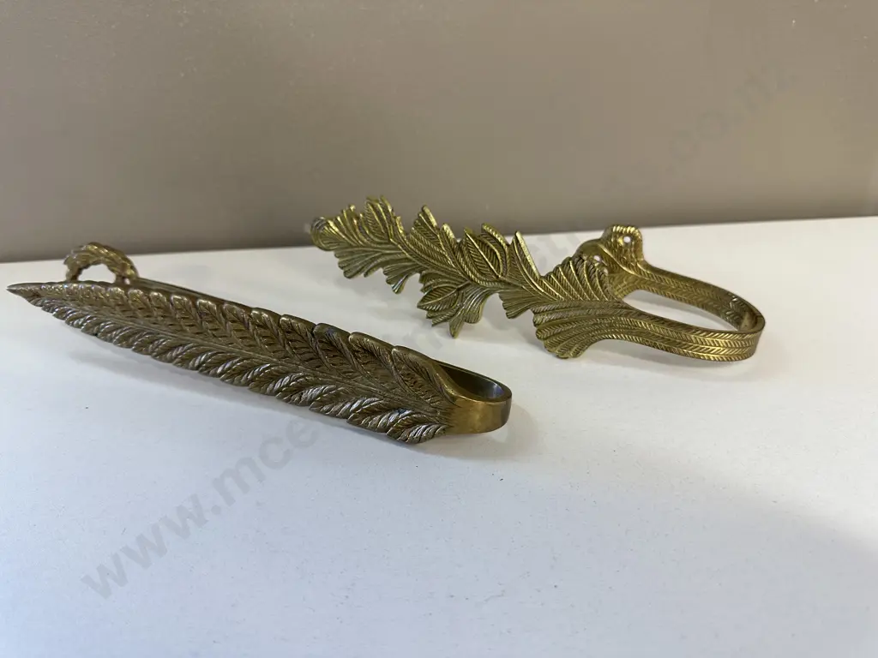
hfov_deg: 71.6
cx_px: 439
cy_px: 329
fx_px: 609
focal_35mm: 24
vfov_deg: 56.8
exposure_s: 1/100
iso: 160
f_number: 1.78
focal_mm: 6.86
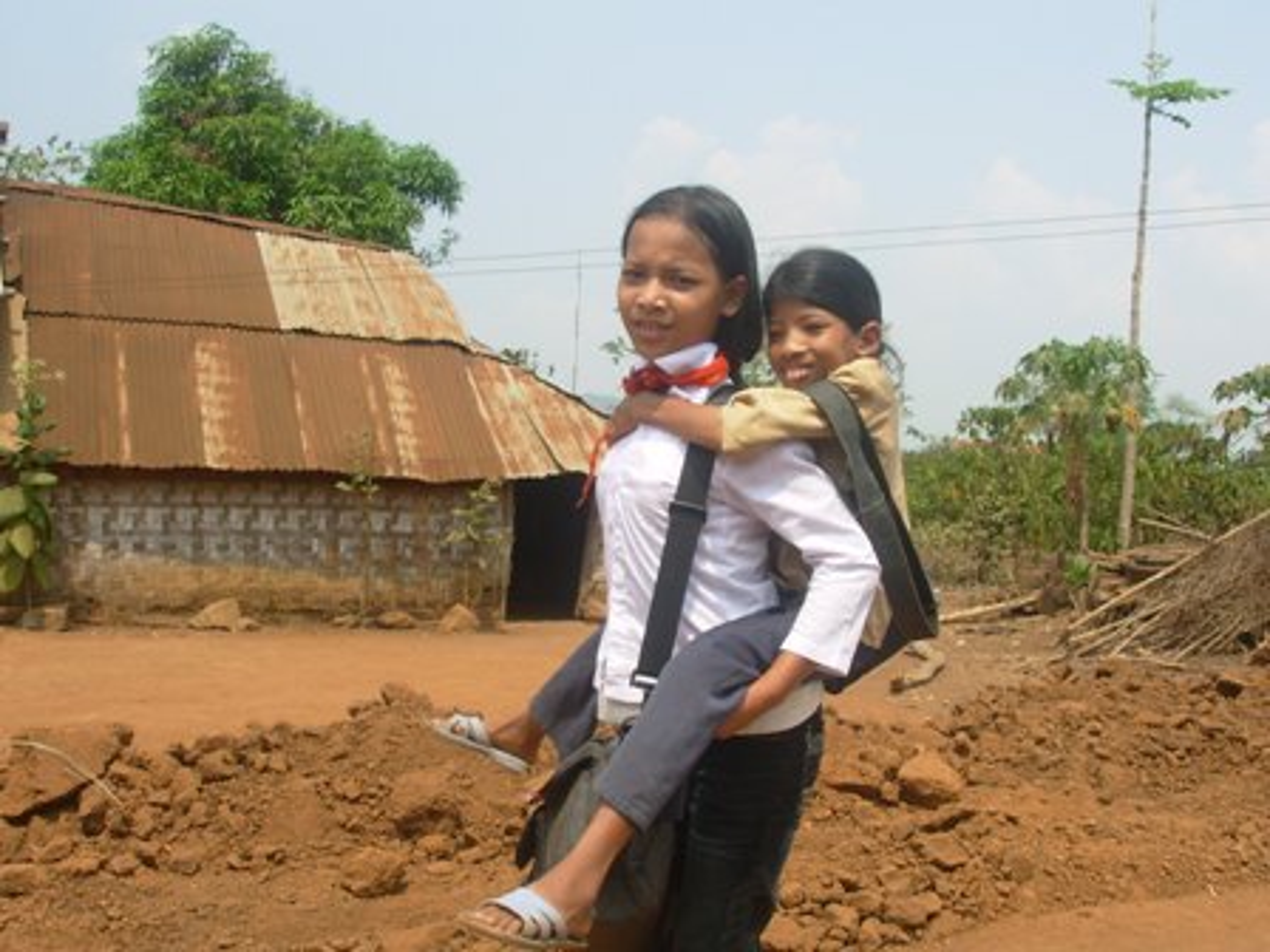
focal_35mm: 38
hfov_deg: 49.0
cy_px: 476
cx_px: 635
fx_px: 1394
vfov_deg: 37.7
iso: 50
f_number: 4.9
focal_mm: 6.3
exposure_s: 1/384
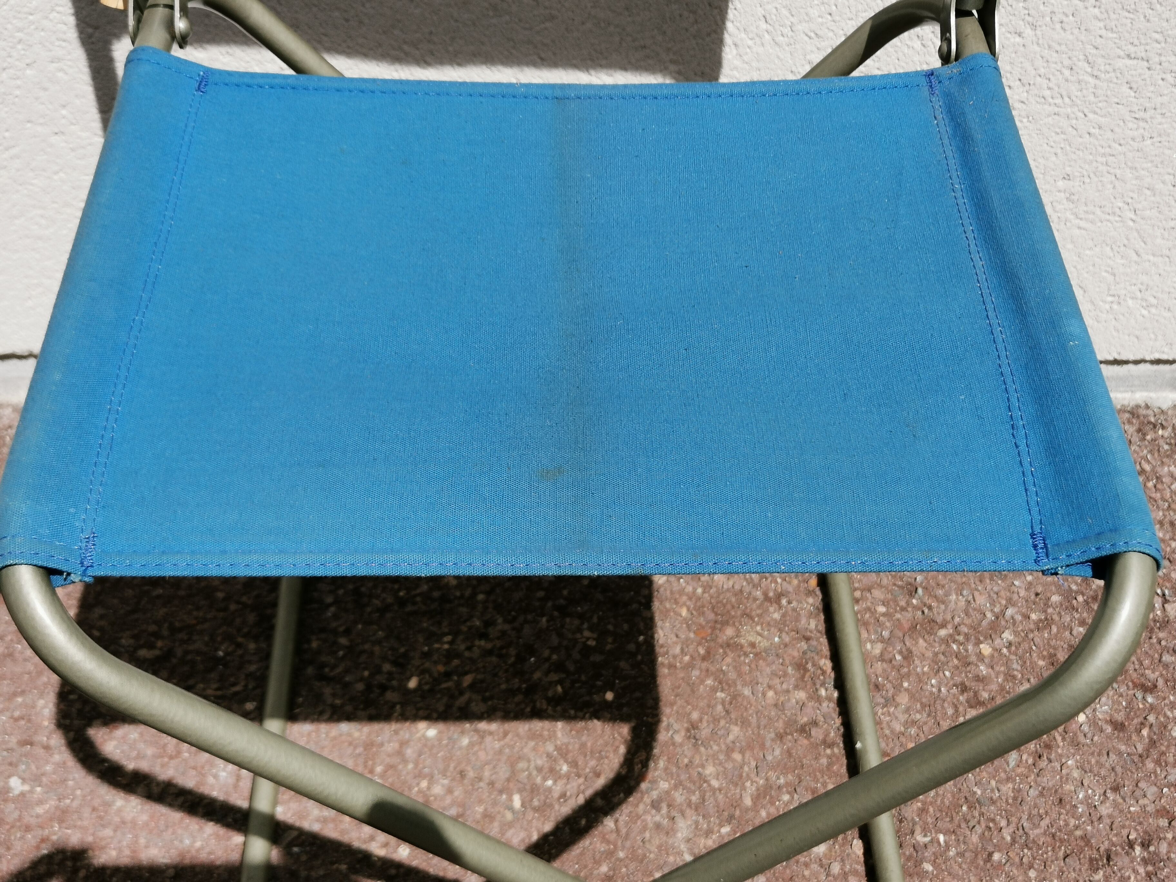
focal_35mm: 43
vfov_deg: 33.6
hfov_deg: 43.9
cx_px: 588
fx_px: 1461
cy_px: 441
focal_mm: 5.58
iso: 50
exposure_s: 1/5181
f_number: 1.8
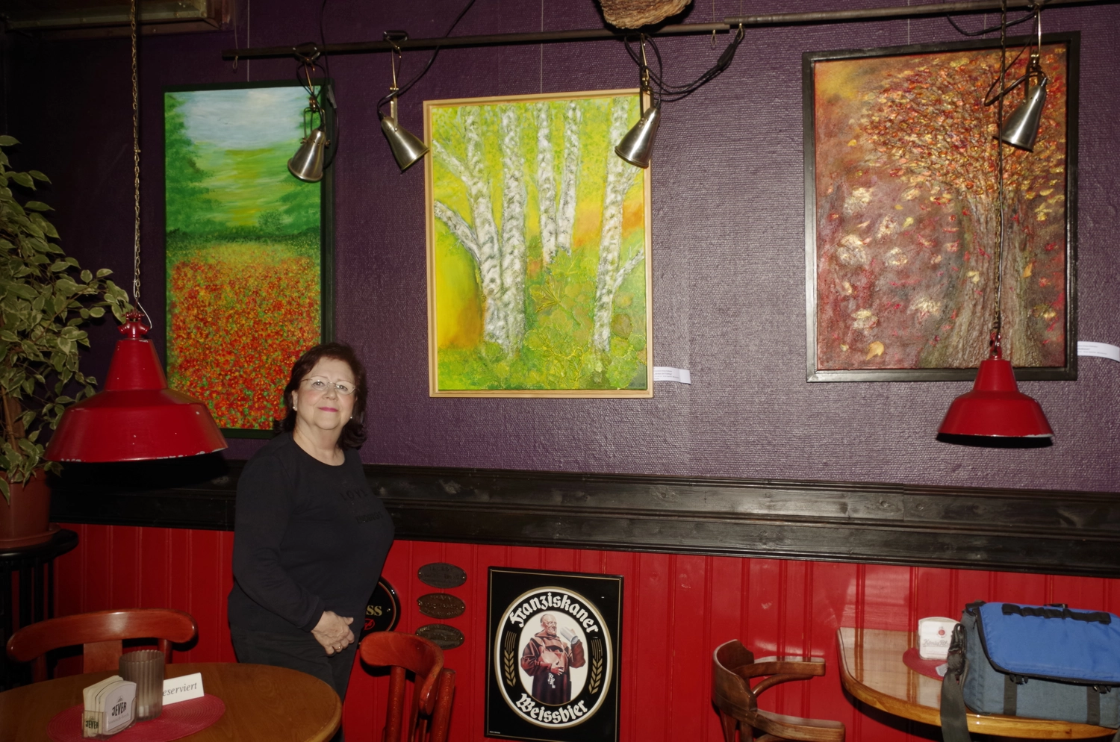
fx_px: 963
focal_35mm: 31
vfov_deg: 42.2
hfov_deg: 60.4
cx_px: 560
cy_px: 371
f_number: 9.5
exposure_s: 1/125
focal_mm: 21
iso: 400
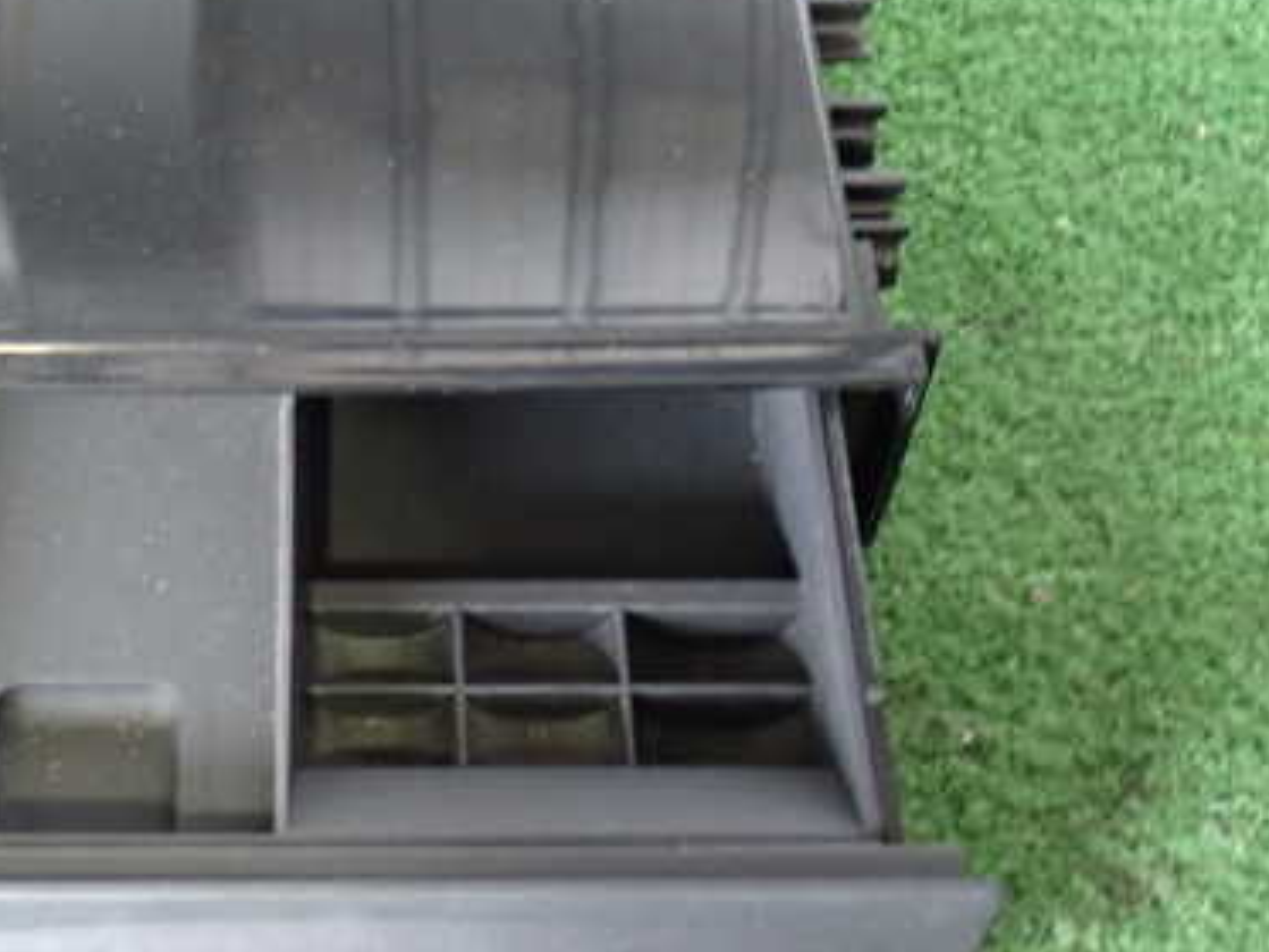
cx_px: 293
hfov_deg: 28.9
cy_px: 360
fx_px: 2420
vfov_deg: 22.2
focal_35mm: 66
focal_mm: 7.31
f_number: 2.8
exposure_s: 1/25
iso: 800
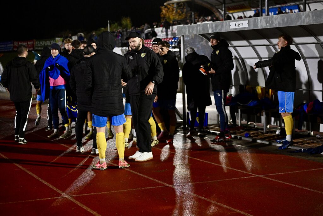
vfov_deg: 19.5
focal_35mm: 70
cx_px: 162
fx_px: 628
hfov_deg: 28.8
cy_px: 108
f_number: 2.8
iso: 8000
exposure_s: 1/1000
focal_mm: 70
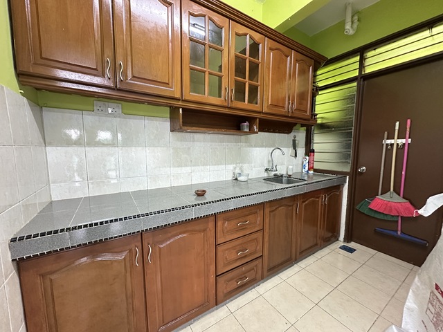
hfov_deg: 102.1
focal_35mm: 14
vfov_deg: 85.7
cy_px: 166
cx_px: 222
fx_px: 179
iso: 800
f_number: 2.2
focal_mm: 2.22
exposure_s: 1/60
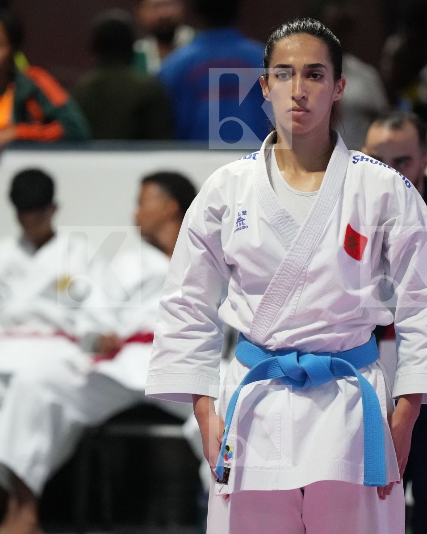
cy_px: 267
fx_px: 6098
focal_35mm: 386
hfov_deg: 4.0
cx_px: 251
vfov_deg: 5.0
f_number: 2.8
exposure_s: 1/500
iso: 5000
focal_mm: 182
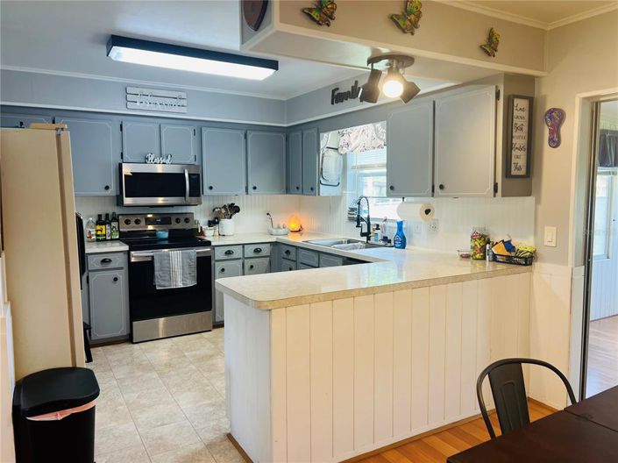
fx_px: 464
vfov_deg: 53.0
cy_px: 232
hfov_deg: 67.3
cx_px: 309
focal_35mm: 26
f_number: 1.5
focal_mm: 5.7
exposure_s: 1/120
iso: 100
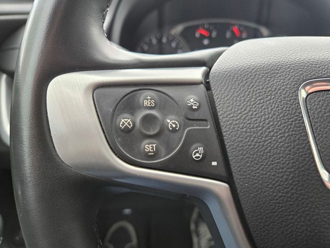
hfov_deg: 73.9
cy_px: 124
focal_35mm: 23
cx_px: 165
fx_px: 219
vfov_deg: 58.9
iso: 160
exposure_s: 1/120
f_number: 1.8
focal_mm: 5.4
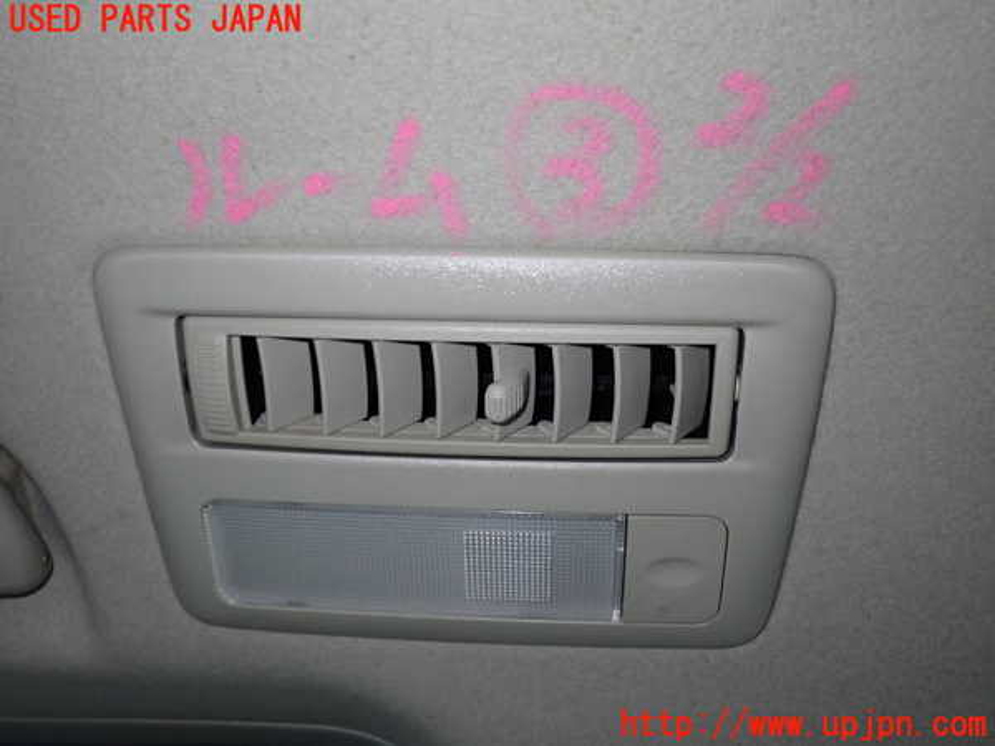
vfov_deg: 44.2
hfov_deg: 56.8
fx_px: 920
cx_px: 498
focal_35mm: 32
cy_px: 373
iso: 320
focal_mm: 5.79
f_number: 2.4
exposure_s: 1/30
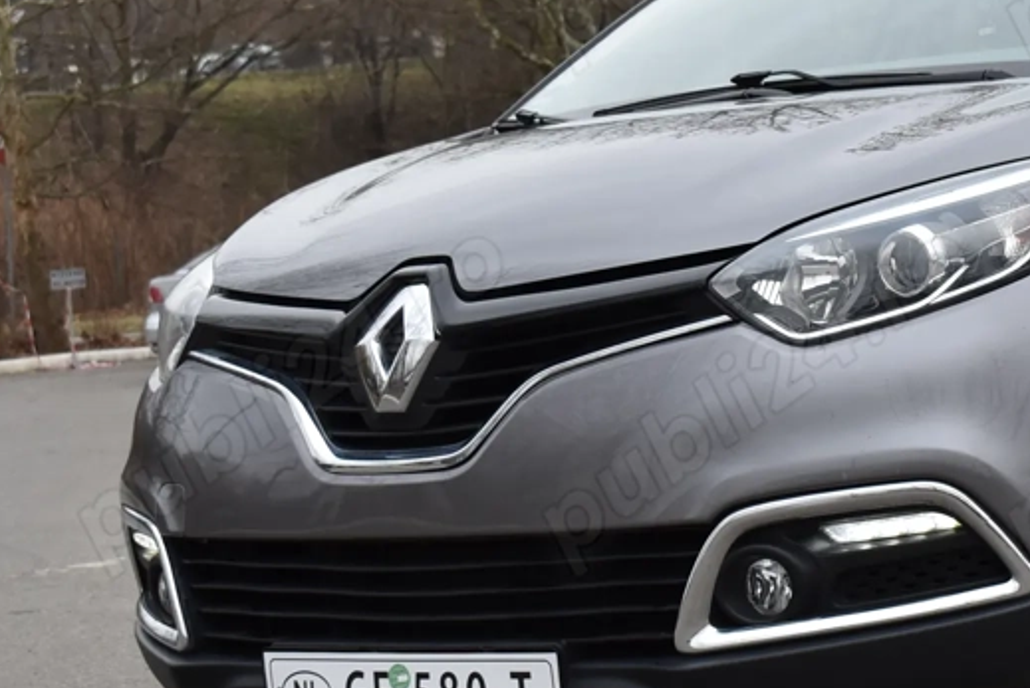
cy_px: 349
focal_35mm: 104
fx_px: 2978
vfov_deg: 13.2
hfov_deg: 19.2
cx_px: 984
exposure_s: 1/160
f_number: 6.3
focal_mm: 36
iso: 400
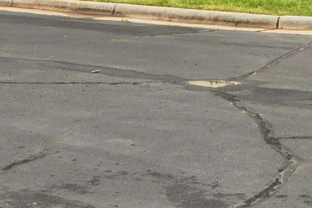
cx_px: 282
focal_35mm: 128
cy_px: -176
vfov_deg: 10.1
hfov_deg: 15.8
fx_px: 1109
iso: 100
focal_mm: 20
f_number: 8
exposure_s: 1/200
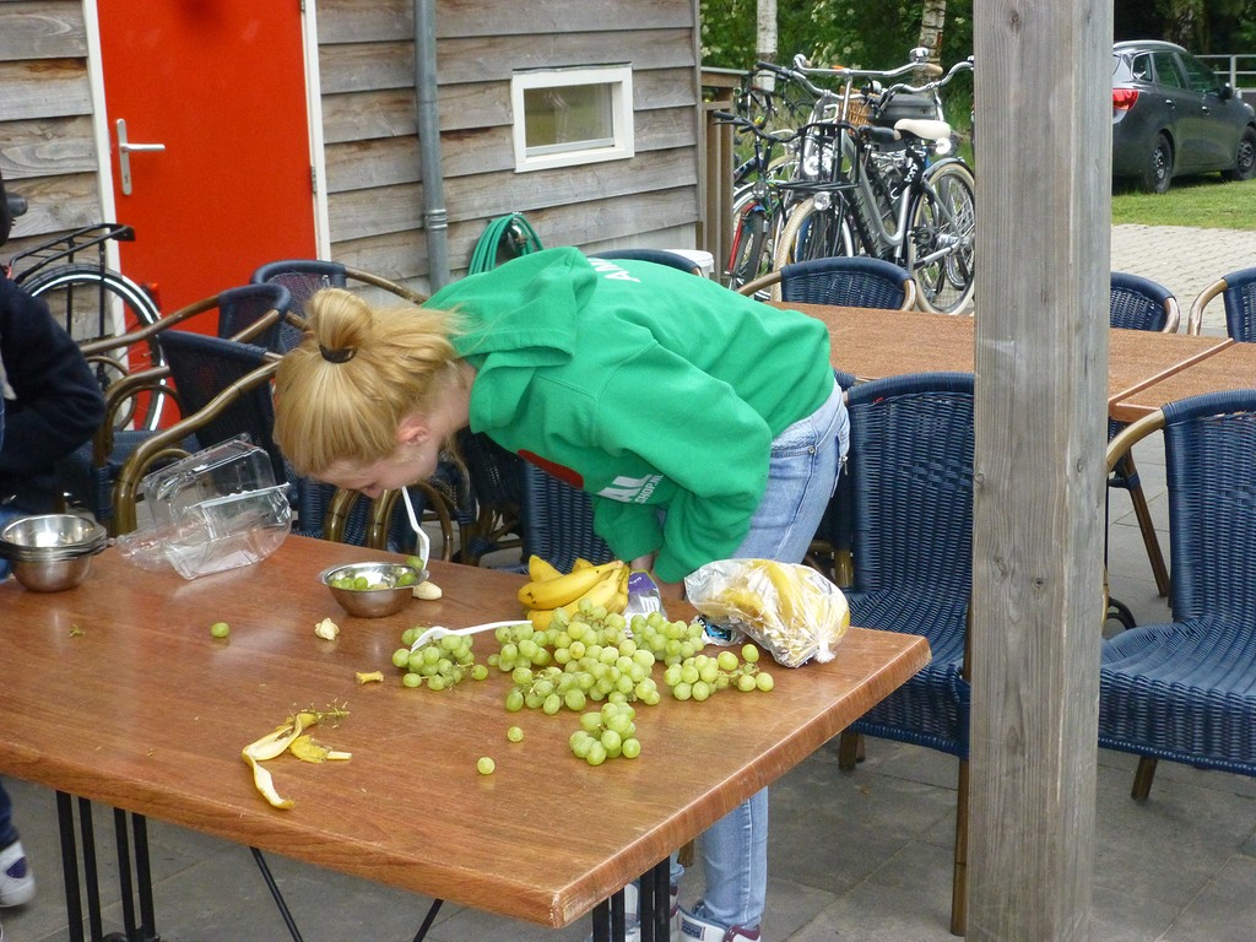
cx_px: 628
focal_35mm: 54
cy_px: 471
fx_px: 1959
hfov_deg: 35.5
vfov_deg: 27.0
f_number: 4.6
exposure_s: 1/60
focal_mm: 9.7
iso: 640
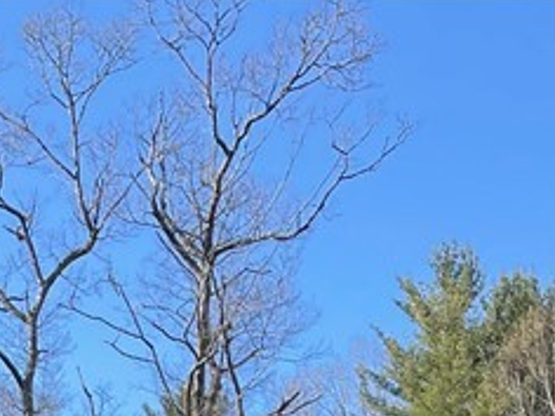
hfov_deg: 17.1
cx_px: 42
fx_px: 1812
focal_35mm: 113
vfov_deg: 11.5
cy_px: 895
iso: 32
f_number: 1.6
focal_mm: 4.2
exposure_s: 1/910
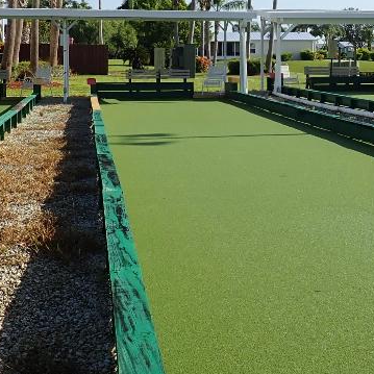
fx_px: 770
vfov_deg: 26.8
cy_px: 81
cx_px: 254
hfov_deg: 27.1
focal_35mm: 63
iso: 100
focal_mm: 4.5
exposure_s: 1/160
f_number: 8
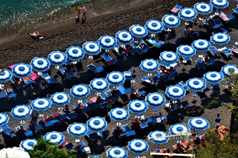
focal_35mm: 158
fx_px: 1039
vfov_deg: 8.7
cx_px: 119
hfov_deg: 13.1
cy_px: 79
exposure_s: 1/125
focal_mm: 105
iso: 200
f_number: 11
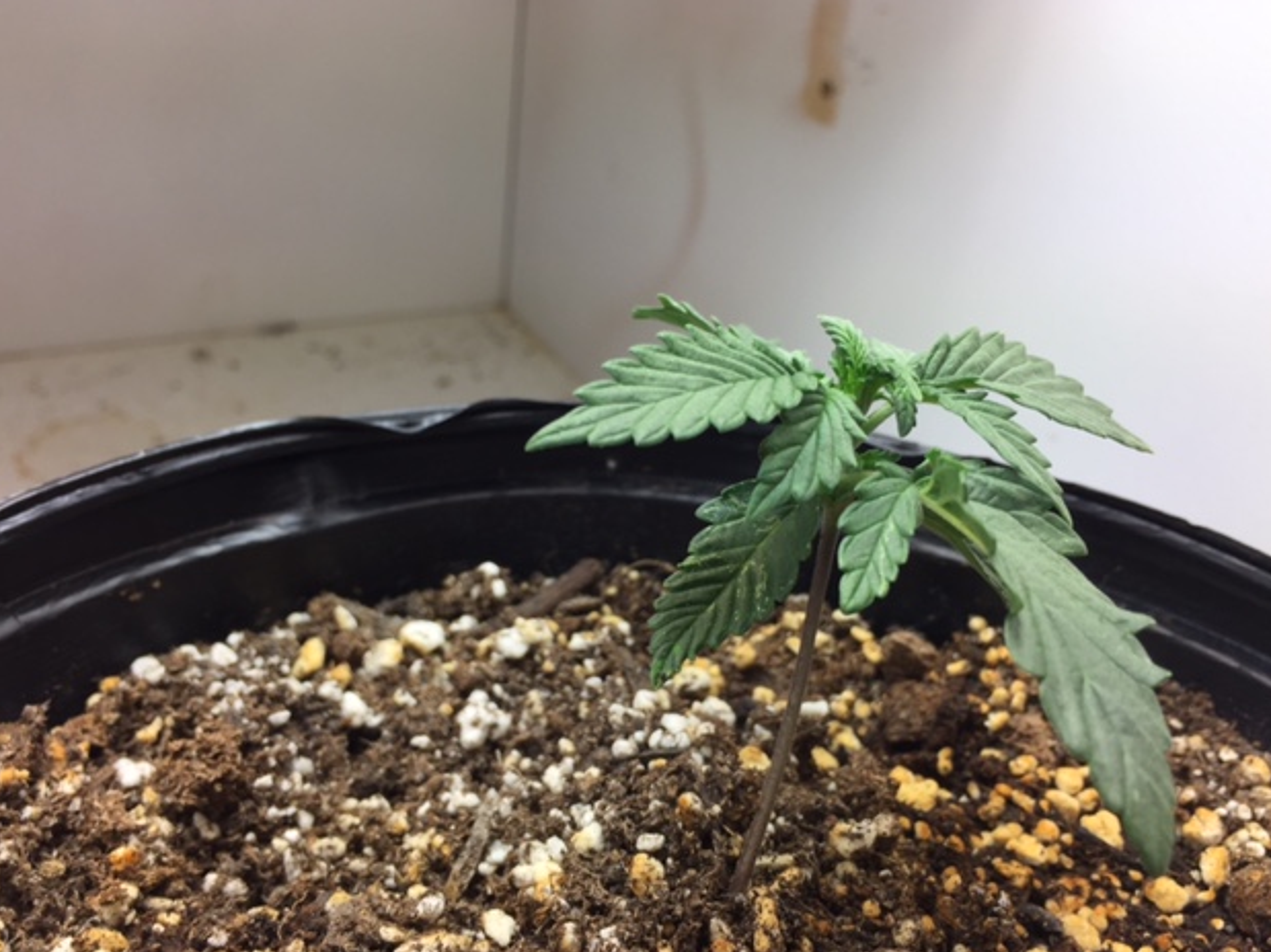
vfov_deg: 46.8
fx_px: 1101
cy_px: 476
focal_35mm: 30
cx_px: 624
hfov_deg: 60.0
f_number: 2.2
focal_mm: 4.15
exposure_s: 1/189
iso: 32
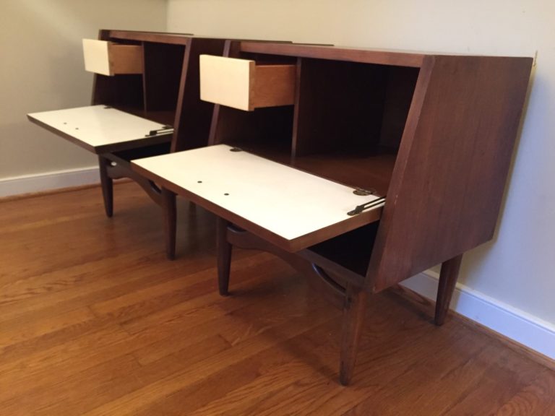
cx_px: 278
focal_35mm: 29
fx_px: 465
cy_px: 208
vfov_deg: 48.2
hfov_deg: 61.7
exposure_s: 1/15
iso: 320
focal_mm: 4.15
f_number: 2.2
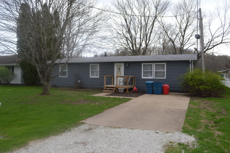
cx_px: 115
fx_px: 192
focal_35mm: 30
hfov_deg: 62.0
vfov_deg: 43.5
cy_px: 76
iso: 140
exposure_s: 1/125
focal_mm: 20
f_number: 5.6
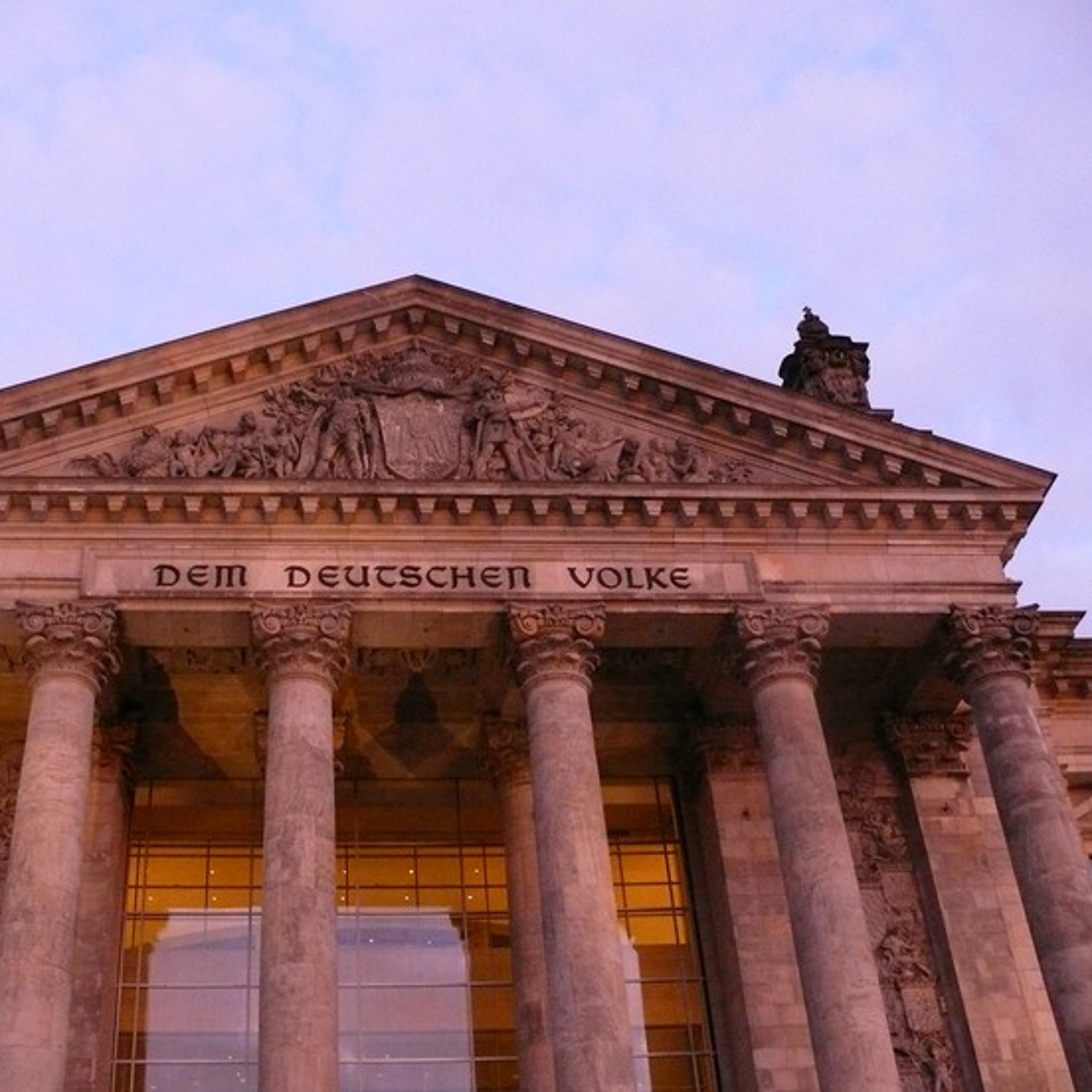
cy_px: 550
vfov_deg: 40.0
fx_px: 1499
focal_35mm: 42
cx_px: 417
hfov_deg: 39.8
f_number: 2.8
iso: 800
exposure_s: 1/25
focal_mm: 7.4
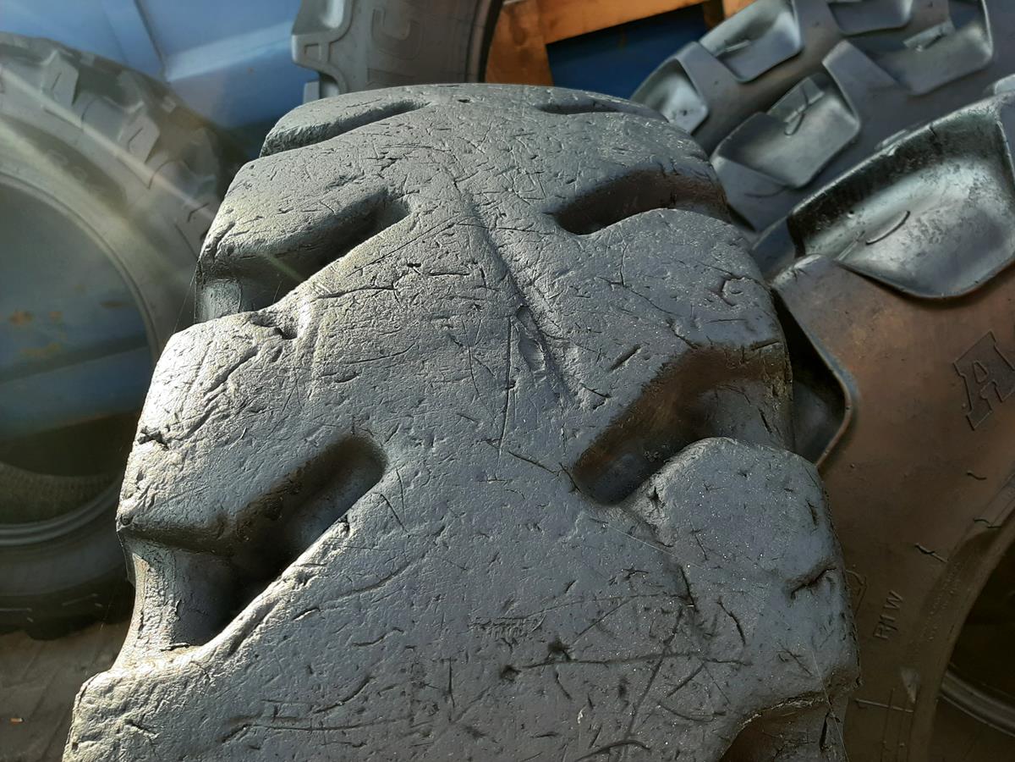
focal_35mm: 26
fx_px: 762
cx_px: 508
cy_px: 381
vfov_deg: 53.1
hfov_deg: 67.3
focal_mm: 3.93
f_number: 1.7
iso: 40
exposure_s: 1/234
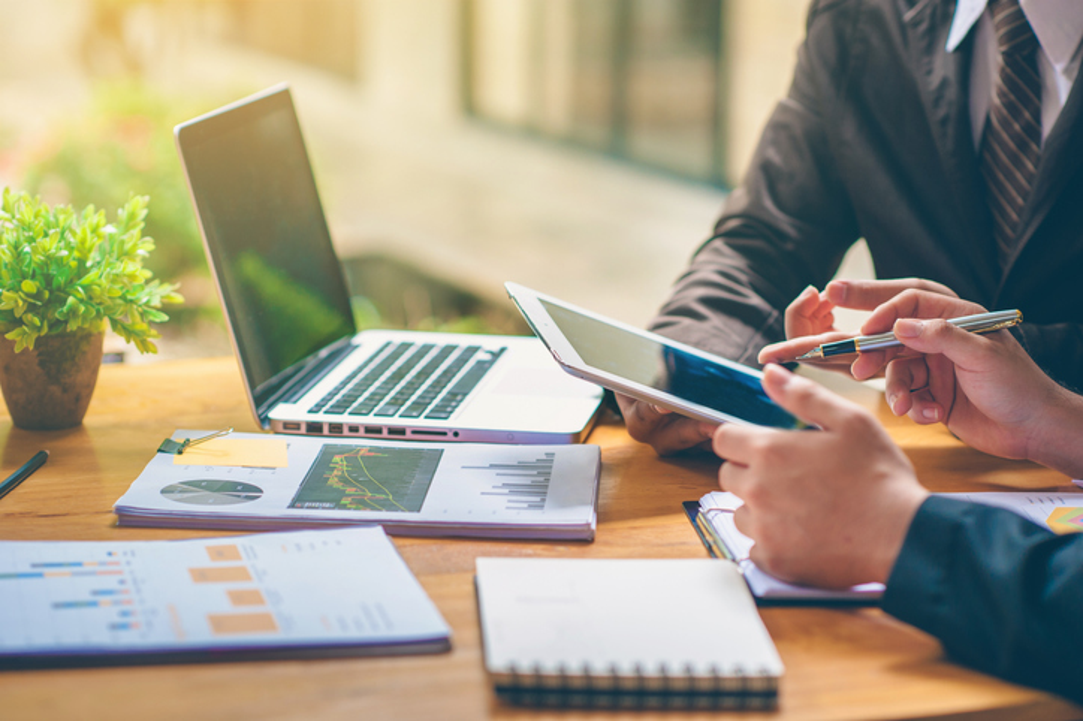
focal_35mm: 85
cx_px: 542
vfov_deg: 16.1
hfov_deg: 23.9
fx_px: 2556
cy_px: 360
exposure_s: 1/200
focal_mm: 85
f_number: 2.8
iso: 400
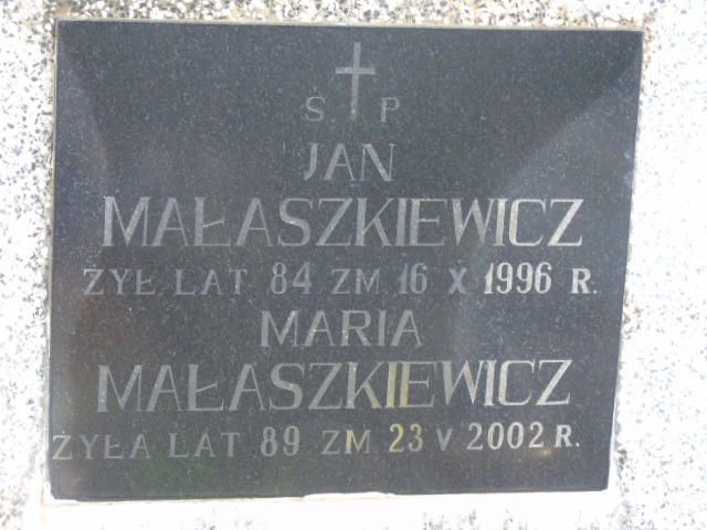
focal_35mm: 124
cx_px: 354
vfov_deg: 12.0
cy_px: 265
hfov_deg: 15.9
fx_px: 2533
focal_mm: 22
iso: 400
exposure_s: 1/25
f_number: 4.6
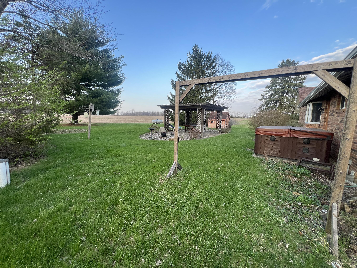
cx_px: 178
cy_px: 134
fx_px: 134
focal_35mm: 13
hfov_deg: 106.2
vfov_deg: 89.9
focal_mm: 1.57
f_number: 1.8
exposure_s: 1/161
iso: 32
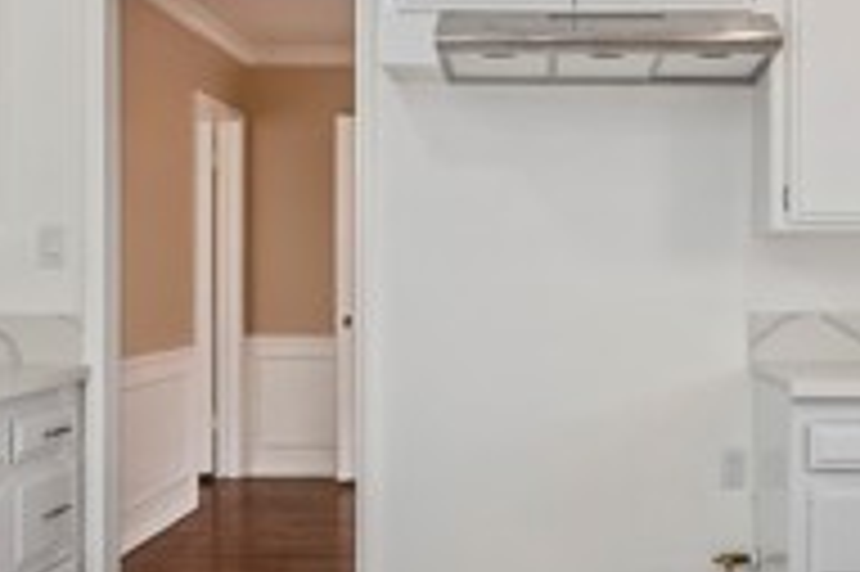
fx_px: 1122
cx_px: 599
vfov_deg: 28.5
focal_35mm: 47
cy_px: 342
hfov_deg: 41.2
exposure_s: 1/25
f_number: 10
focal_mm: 14
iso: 500
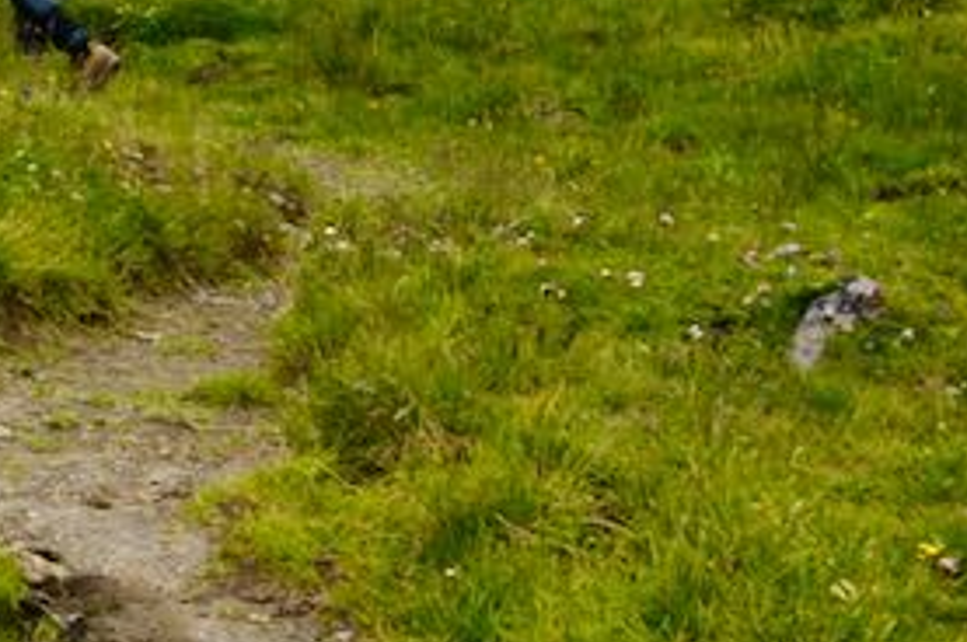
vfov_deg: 8.0
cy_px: -394
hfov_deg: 11.4
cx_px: -785
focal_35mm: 167
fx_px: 4480
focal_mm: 28
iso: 140
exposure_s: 1/250
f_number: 8
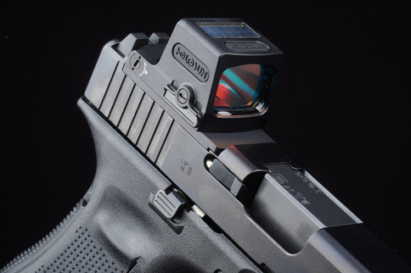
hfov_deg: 16.5
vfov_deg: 11.0
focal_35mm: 124
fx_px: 1415
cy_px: 137
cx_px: 205
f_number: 20
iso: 200
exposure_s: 1/160
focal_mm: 80
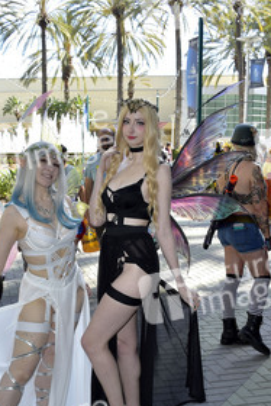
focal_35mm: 40
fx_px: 451
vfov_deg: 48.4
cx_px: 82
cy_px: 218
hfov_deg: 33.0
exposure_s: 1/250
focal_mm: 28
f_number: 6.3
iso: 320
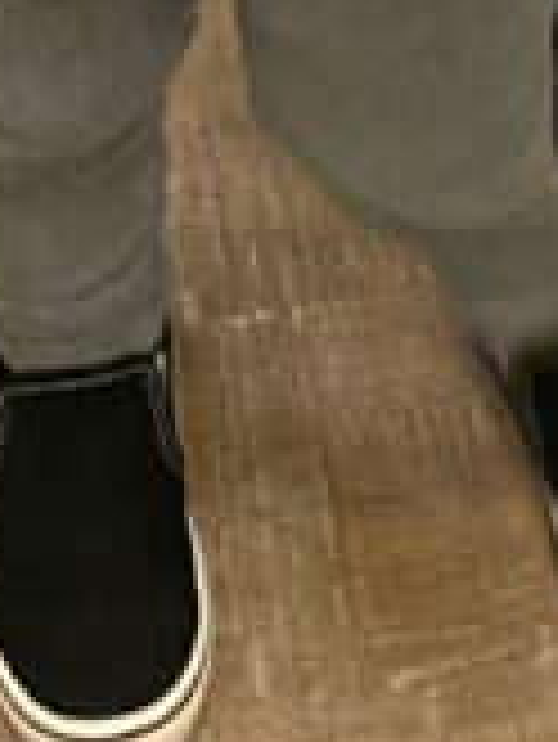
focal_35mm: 161
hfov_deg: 9.2
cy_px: -1246
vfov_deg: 10.1
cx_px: 436
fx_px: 3456
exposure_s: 1/60
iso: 200
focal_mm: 4.25
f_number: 1.8
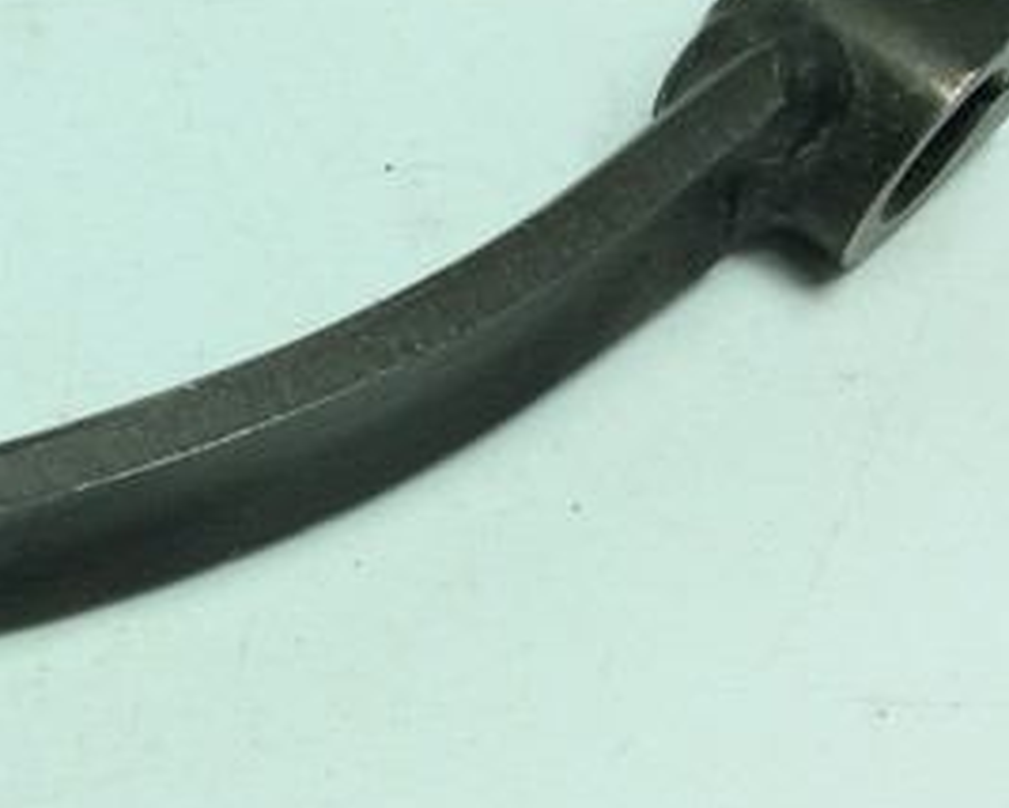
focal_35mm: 70
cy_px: 189
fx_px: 2092
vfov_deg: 21.7
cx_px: 8
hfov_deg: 25.8
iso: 32
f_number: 2.4
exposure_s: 1/615
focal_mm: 3.3
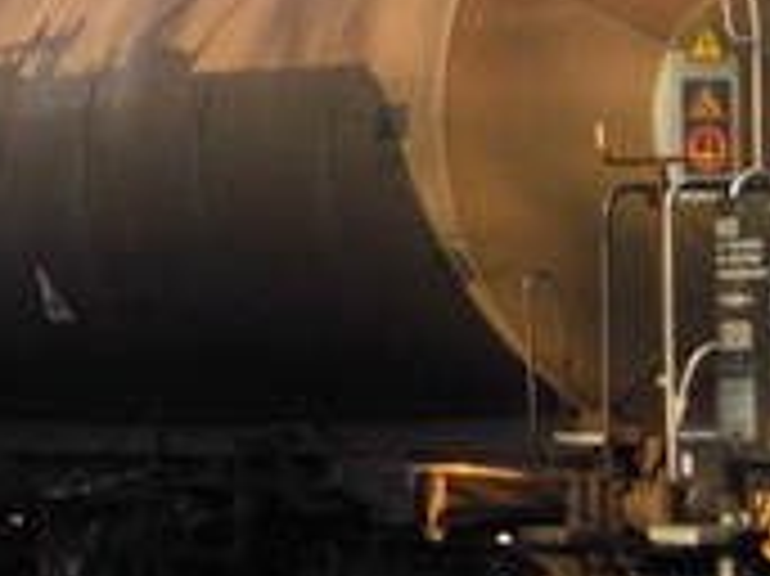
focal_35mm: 380
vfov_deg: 3.9
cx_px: -522
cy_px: 162
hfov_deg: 5.2
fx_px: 8447
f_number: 4.2
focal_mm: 14.6
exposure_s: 1/331
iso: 100
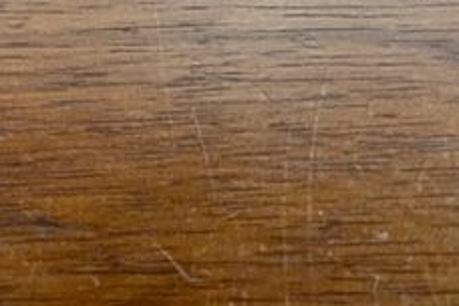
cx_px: -4
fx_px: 969
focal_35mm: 76
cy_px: 50
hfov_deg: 25.3
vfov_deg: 17.8
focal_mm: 4.2
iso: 640
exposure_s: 1/32
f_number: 1.6
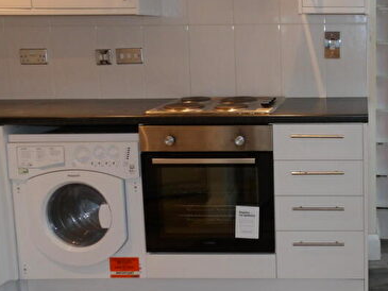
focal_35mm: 46
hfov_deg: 38.3
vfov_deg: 31.2
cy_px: 90
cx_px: 351
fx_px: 516
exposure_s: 1/15
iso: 217
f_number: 4.1
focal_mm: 4.3
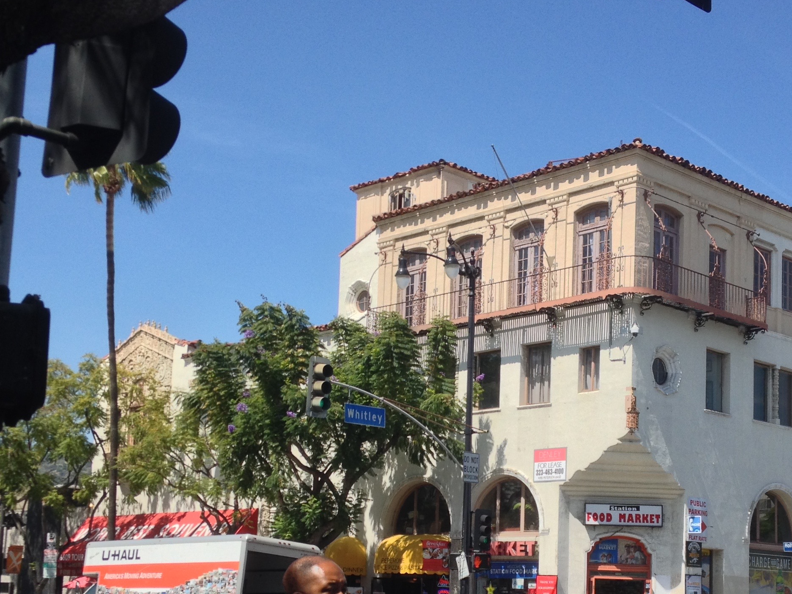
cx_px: 501
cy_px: 445
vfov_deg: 23.8
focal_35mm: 61
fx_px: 1396
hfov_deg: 31.5
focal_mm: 4.28
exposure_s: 1/1227
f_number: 2.4
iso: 50
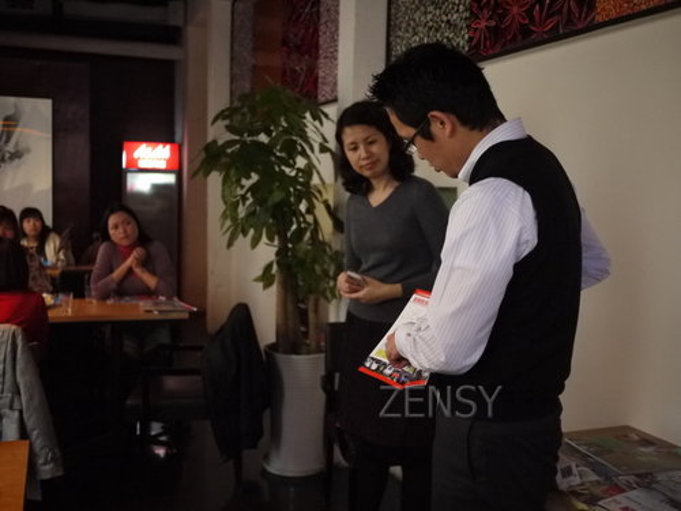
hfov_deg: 46.8
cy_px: 256
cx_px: 340
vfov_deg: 36.0
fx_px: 787
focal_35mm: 40
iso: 800
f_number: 1.7
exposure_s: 1/60
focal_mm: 20
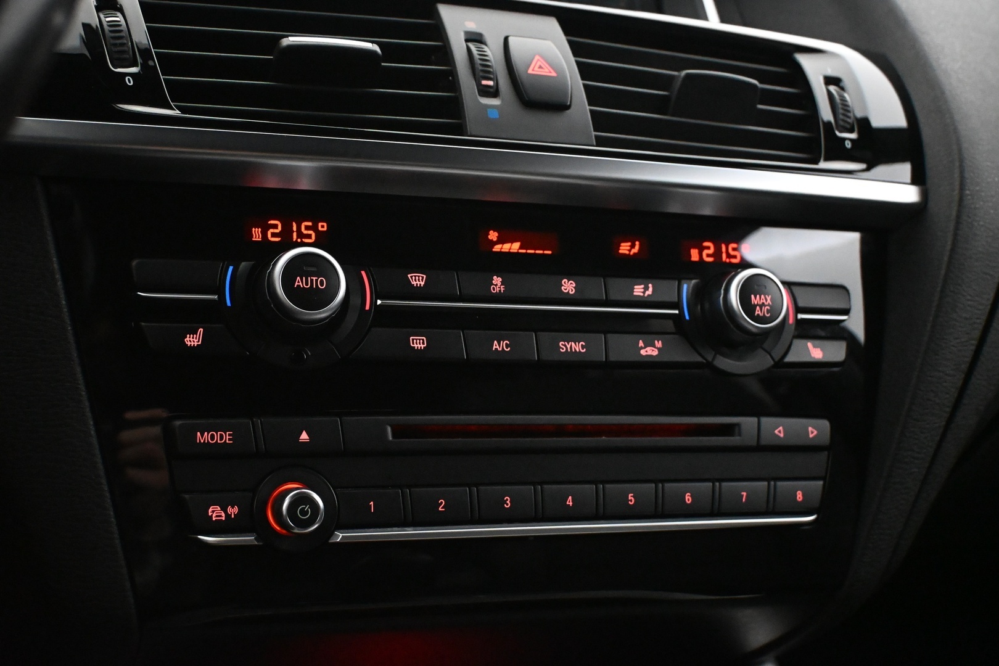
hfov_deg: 43.0
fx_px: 1269
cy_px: 333
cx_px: 500
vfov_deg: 29.4
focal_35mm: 46
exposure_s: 1/50
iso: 10000
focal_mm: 30.5
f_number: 4.8
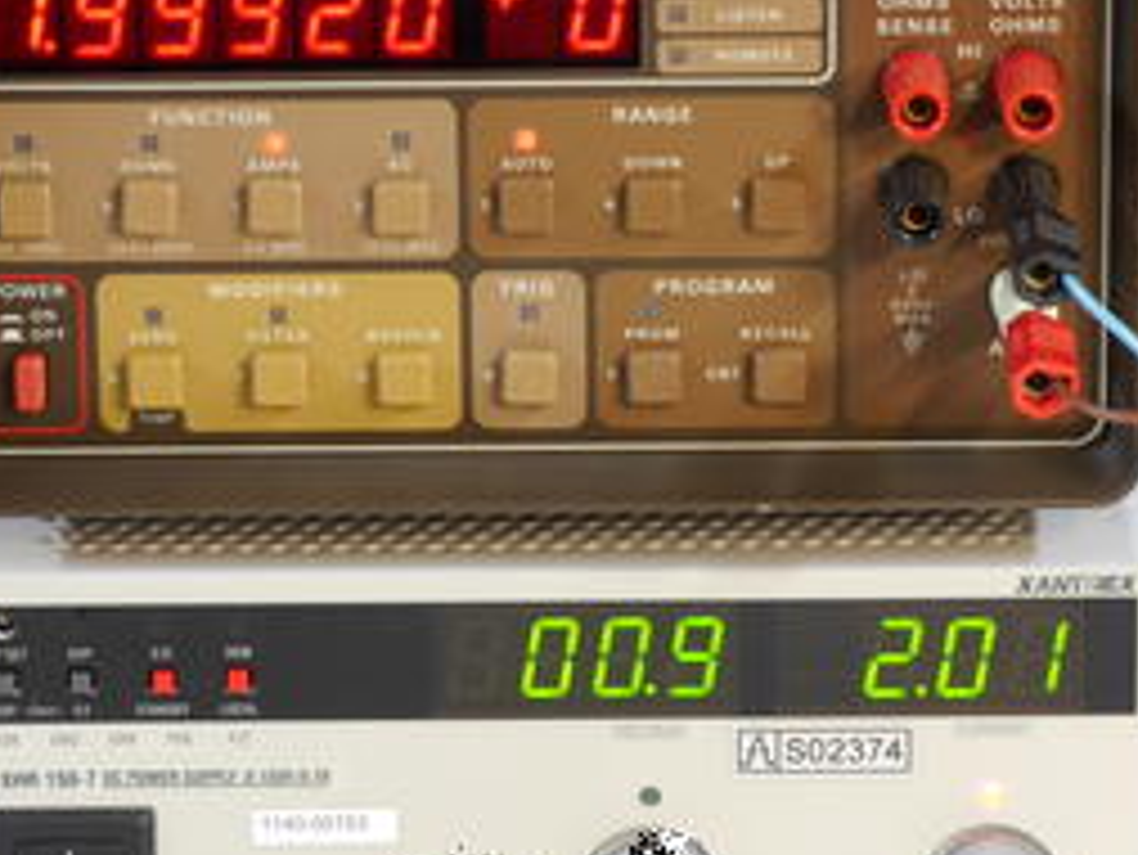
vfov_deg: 6.8
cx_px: 553
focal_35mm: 218
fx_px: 7170
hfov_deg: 9.1
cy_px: 410
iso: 200
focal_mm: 69
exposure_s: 1/2.5
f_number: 8
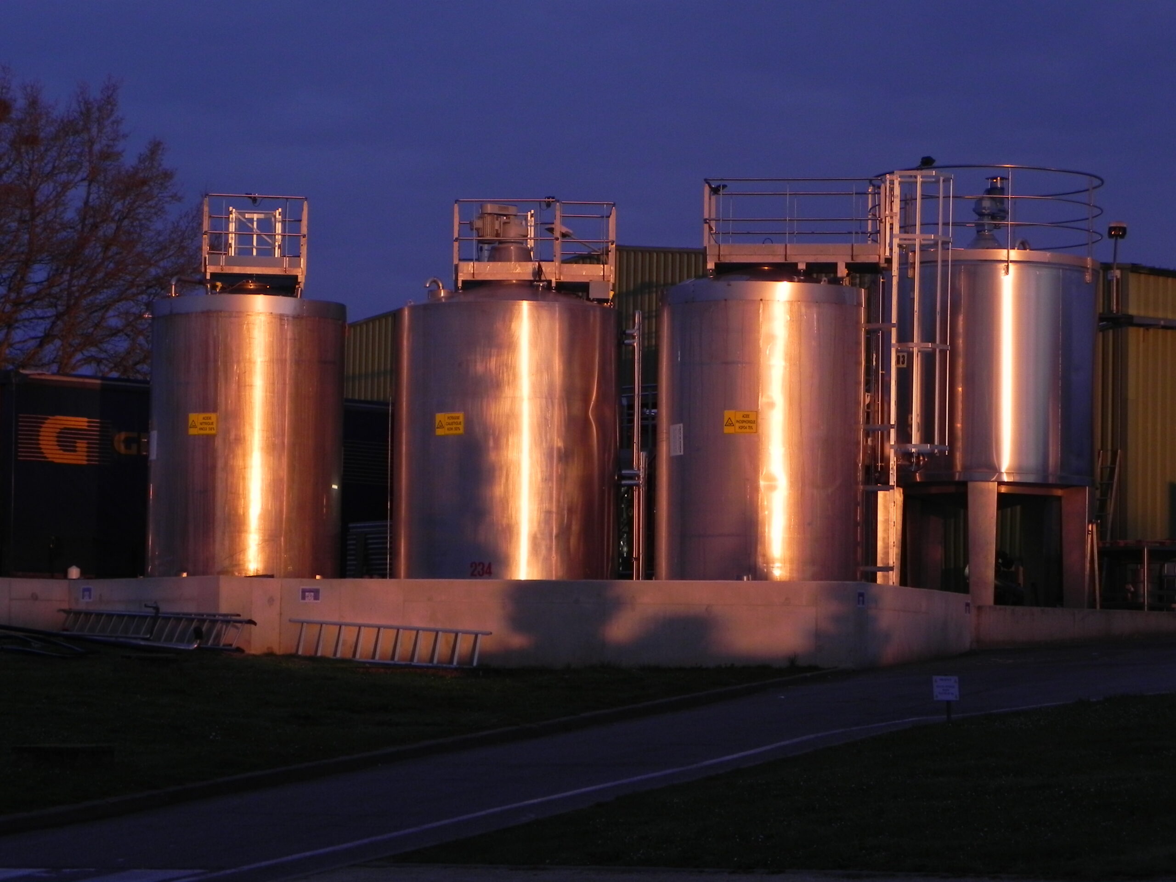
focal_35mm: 105
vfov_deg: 14.1
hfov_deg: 18.7
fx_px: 3567
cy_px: 441
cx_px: 588
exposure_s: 1/130
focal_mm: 18.8
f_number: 4.5
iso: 160
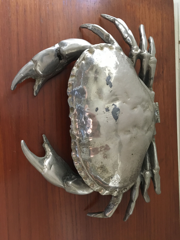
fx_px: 201
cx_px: 90
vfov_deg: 61.7
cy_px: 120
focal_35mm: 29
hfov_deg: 48.2
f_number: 2.2
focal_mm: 4.15
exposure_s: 1/17
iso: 250
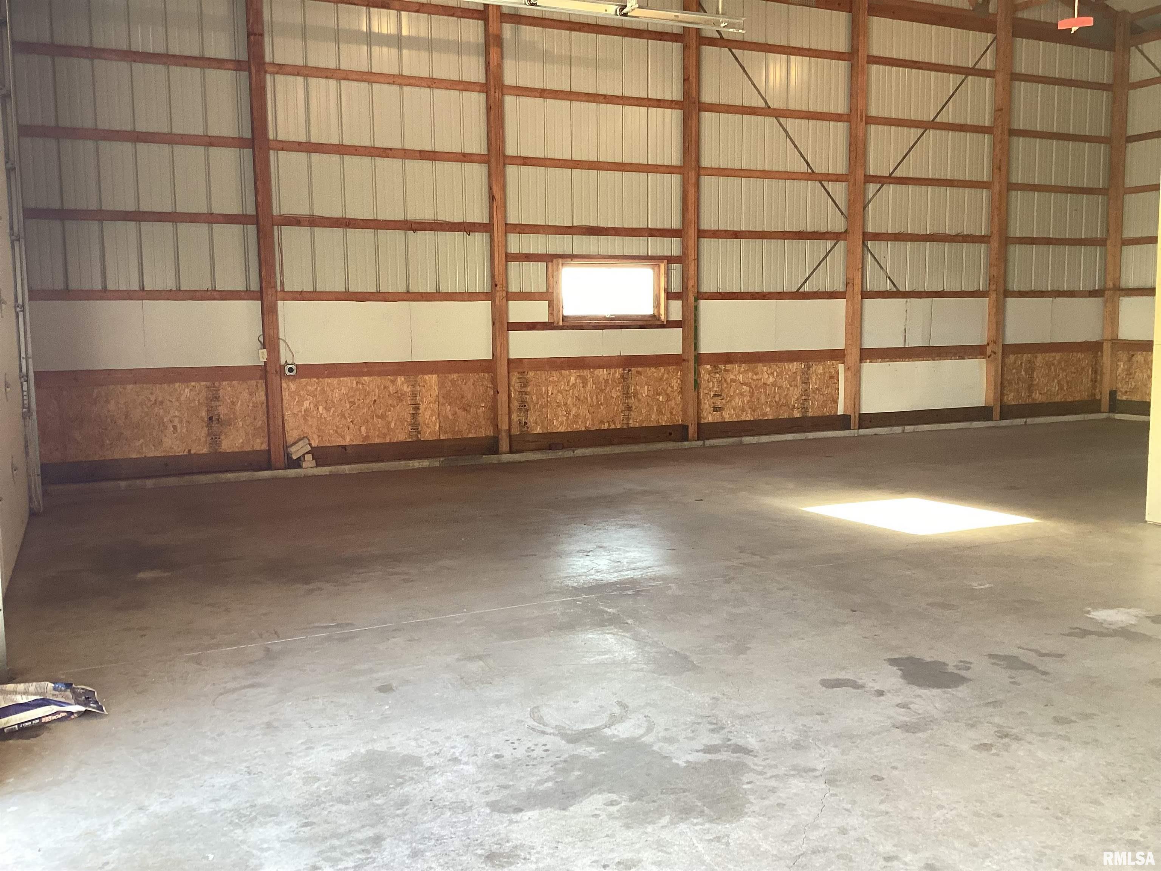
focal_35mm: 31
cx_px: 580
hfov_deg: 58.4
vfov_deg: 45.4
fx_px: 1040
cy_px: 436
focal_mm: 3.3
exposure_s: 1/60
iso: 100
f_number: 2.4
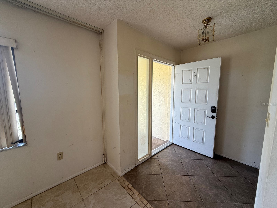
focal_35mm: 14
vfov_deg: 85.7
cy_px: 104
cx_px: 138
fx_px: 112
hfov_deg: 102.1
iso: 50
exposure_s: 1/120
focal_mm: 2.22
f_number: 2.2
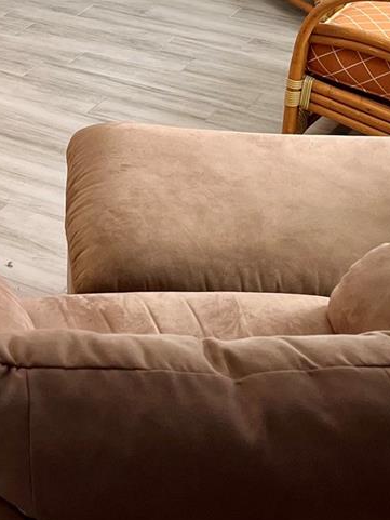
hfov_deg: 17.0
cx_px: -80
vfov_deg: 22.0
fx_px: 1246
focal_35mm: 83
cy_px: -88
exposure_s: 1/60
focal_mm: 5.1
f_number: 1.6
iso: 80
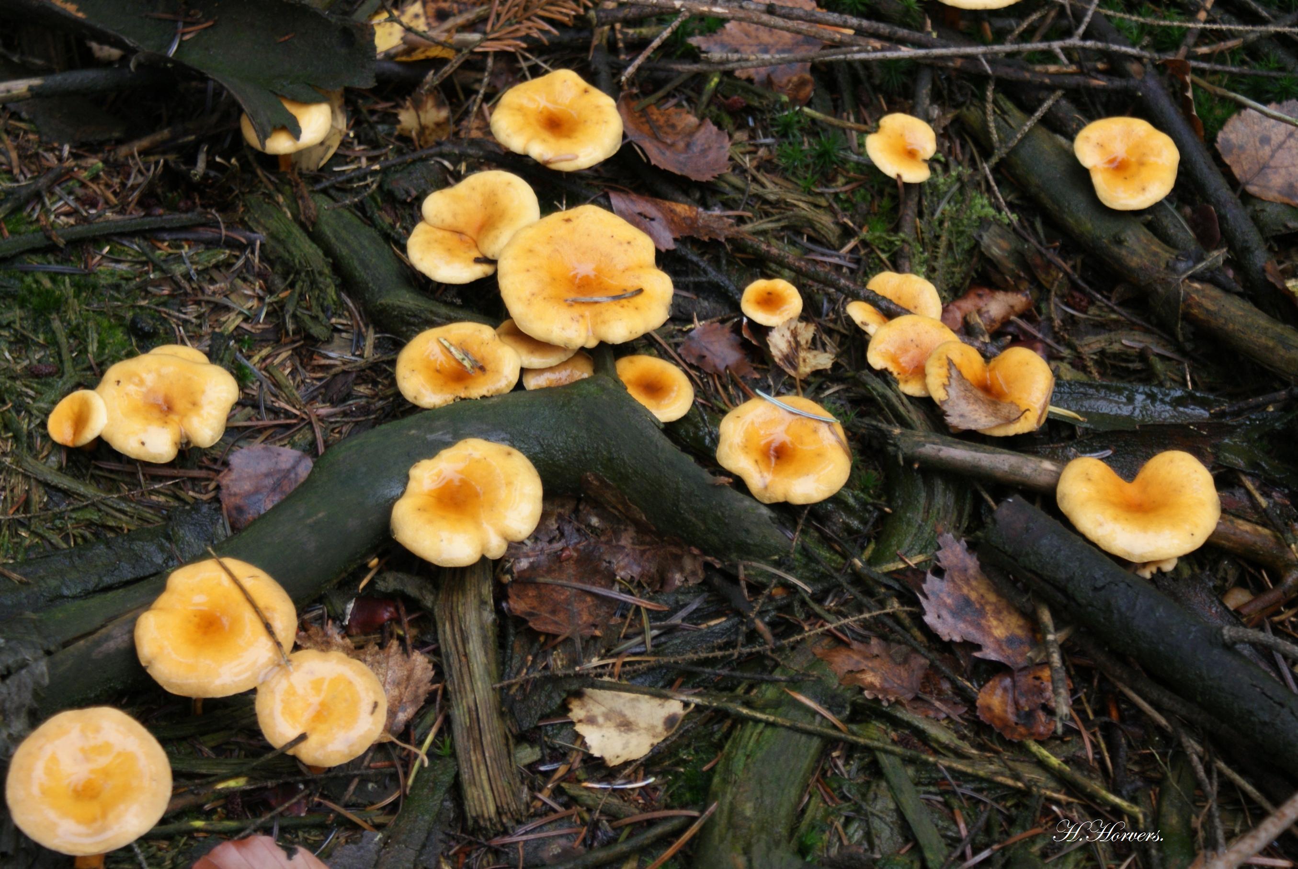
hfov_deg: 22.6
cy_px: 434
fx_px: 3249
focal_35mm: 90
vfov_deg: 15.2
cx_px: 649
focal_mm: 60
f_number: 5.6
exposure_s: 1/100
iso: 320
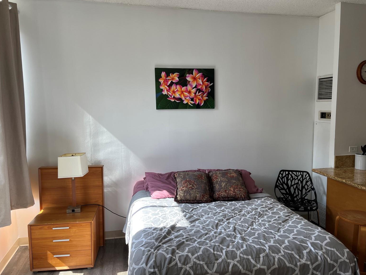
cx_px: 188
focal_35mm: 27
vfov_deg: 51.4
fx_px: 285
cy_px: 138
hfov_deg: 65.3
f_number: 1.6
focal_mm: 5.1
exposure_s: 1/215
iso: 40
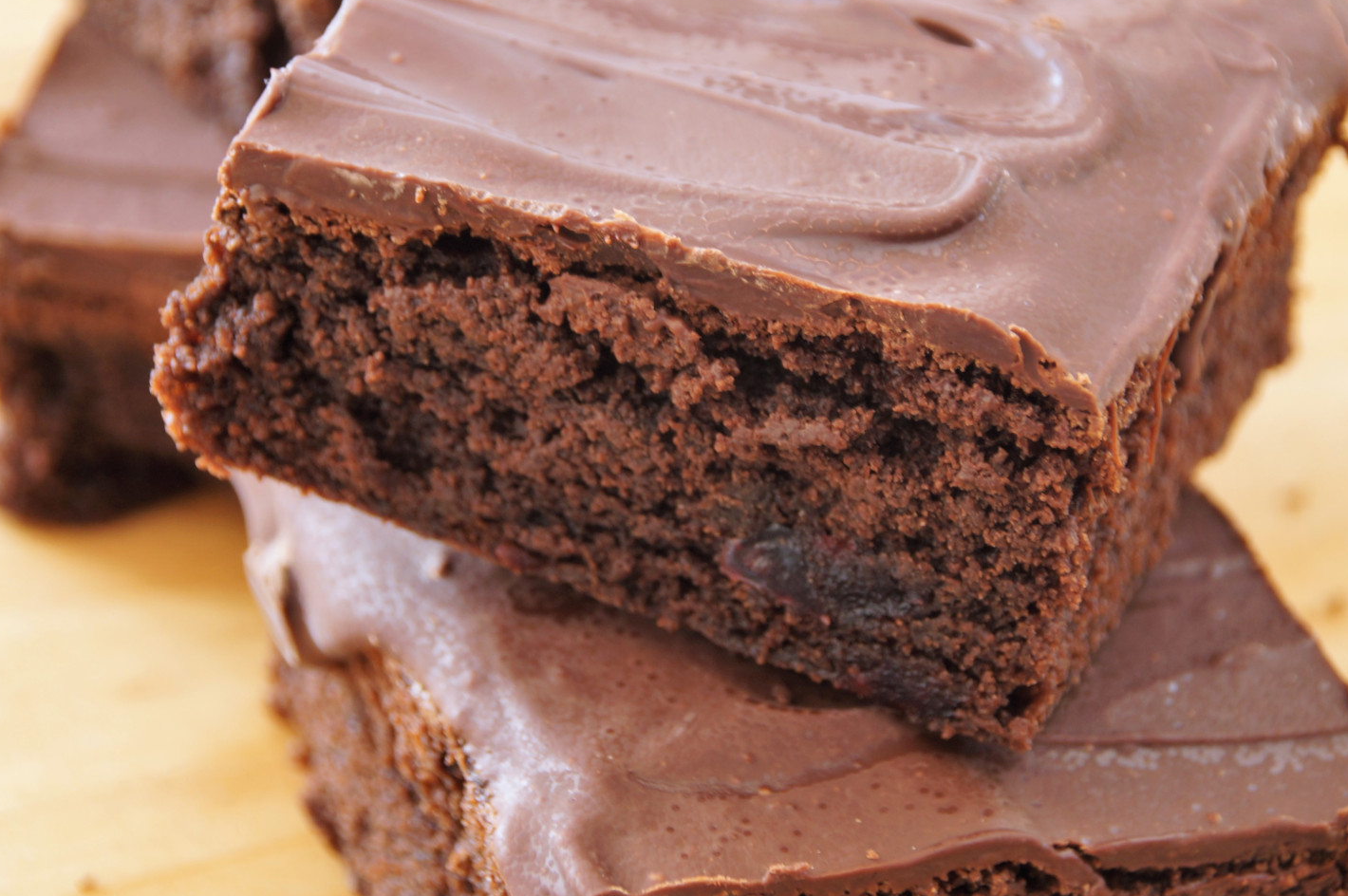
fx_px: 9825
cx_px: 654
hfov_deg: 7.8
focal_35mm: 263
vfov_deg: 5.2
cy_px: 362
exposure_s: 1/20
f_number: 6.3
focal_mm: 135
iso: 200
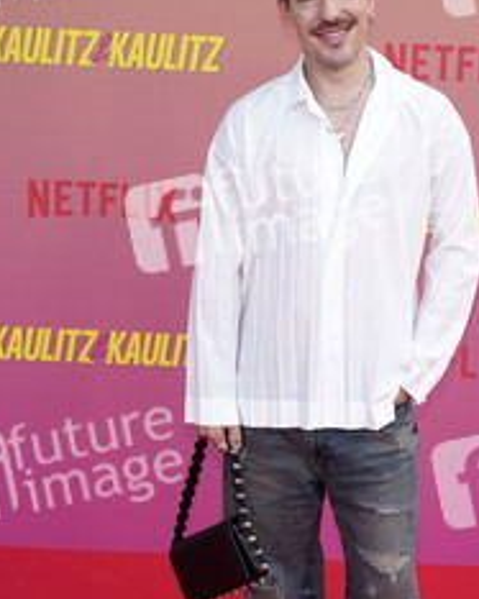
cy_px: 340
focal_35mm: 93
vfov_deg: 20.6
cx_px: 330
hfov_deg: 16.5
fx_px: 1649
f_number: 5.6
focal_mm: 58
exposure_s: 1/160
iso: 320
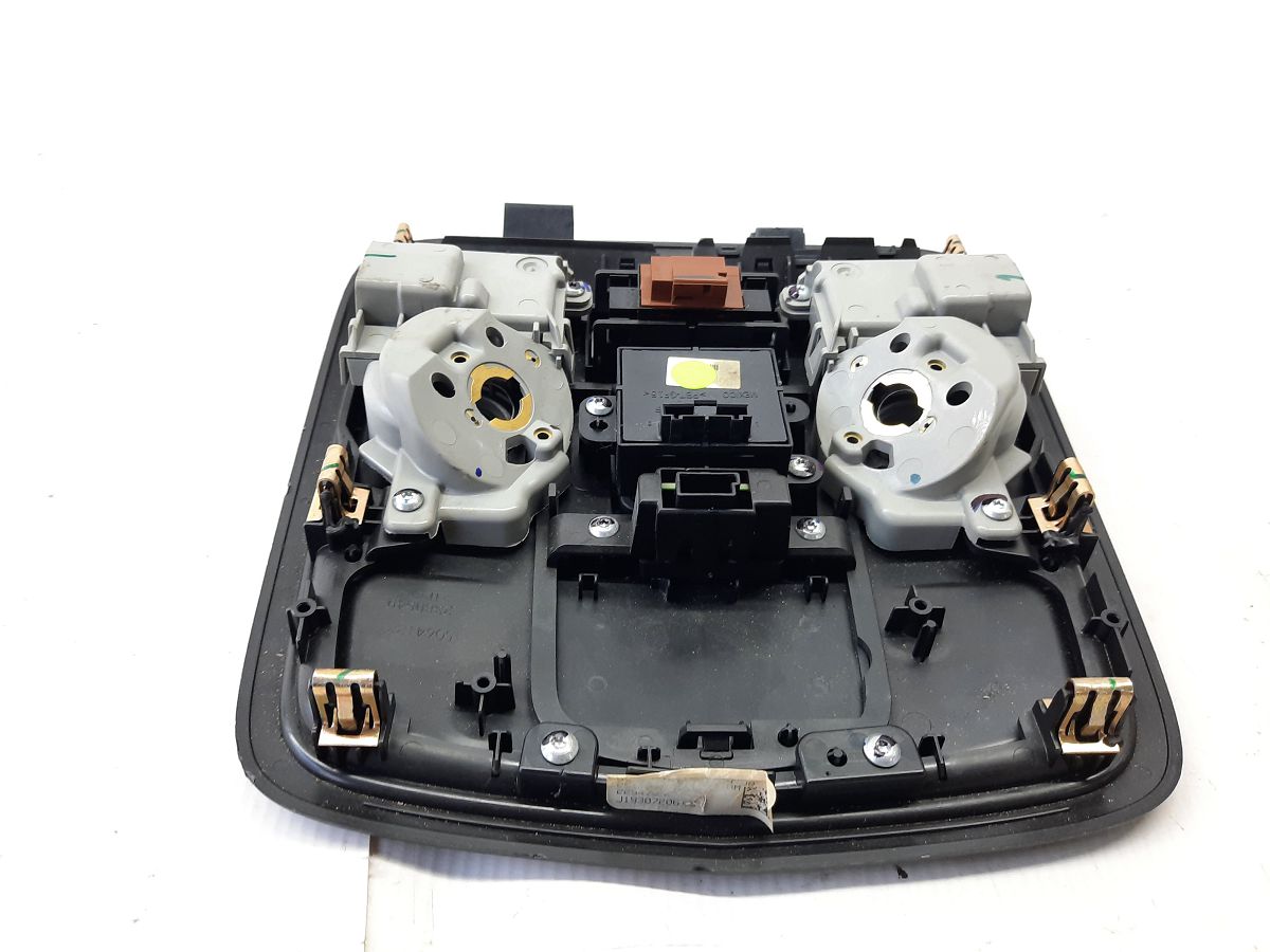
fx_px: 917
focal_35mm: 25
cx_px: 635
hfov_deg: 69.4
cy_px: 476
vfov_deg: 54.9
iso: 160
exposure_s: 1/50
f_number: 2
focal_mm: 4.6
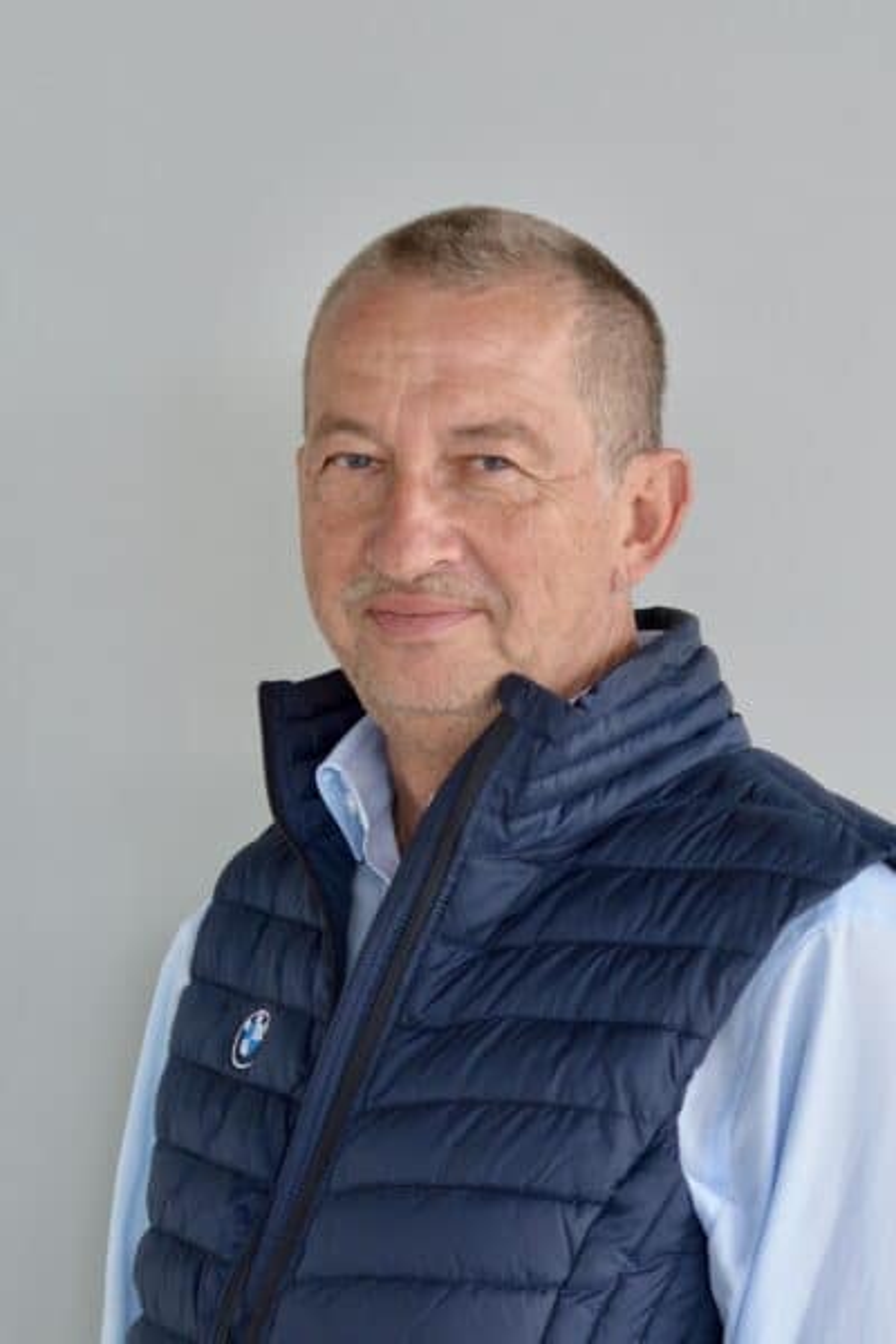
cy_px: 672
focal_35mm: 75
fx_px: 2800
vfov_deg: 27.0
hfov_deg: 18.2
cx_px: 448
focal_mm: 50
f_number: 5
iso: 500
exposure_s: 1/30
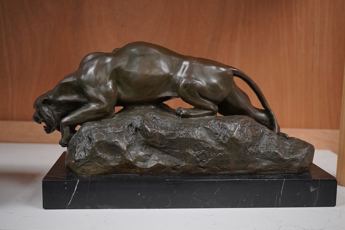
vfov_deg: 29.9
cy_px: 115
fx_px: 431
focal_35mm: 45
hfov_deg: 43.6
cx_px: 172
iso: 800
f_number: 6.3
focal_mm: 30
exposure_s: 1/125
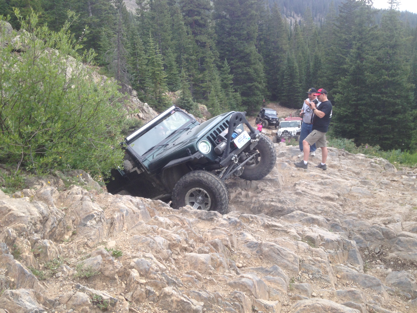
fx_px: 398
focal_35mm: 33
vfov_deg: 42.9
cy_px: 156
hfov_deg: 55.4
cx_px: 208
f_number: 2.4
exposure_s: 1/341
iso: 50
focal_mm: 4.12
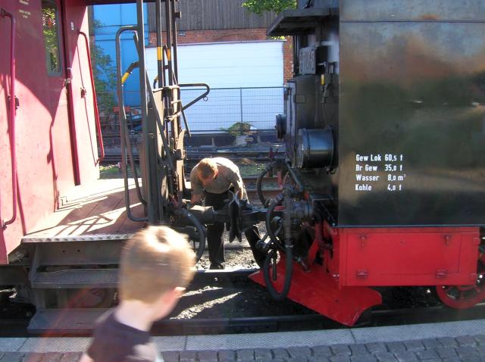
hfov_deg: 54.0
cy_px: 181
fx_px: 476
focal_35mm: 34
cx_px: 242
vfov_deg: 41.7
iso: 50
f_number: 4.9
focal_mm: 5.7
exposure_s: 1/33.6
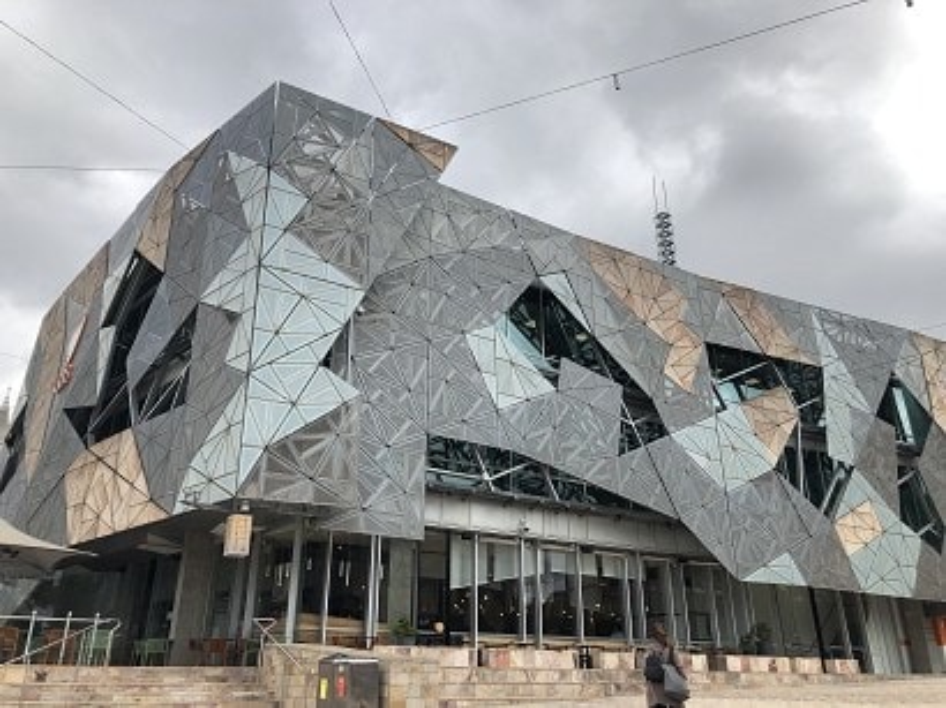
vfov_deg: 49.7
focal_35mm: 28
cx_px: 473
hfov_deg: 63.5
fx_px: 765
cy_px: 354
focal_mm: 3.99
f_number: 1.8
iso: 20
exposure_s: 1/1869
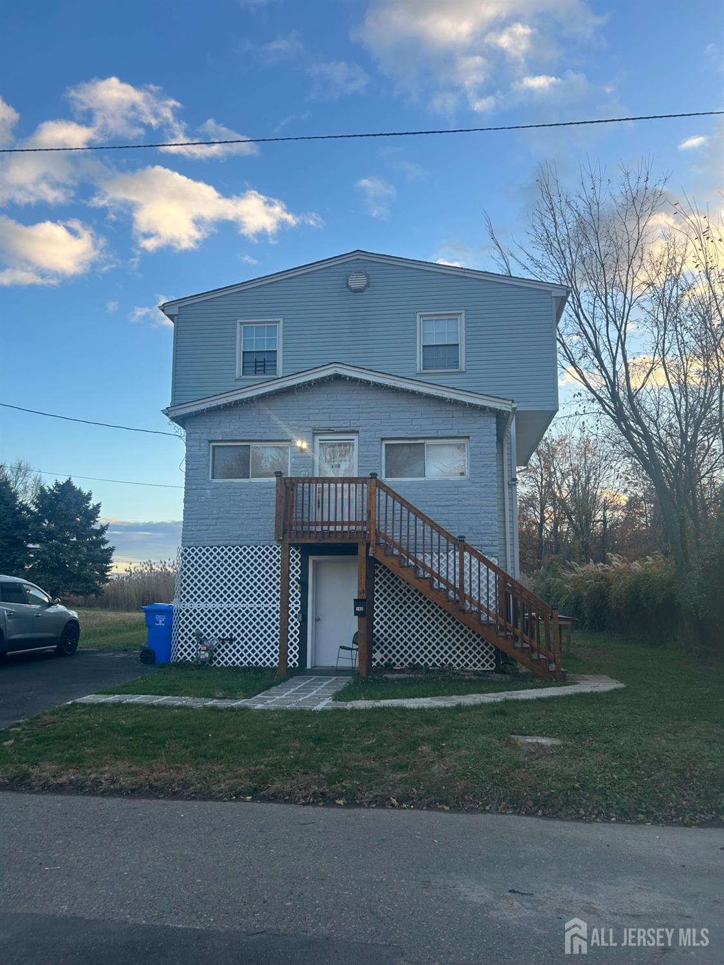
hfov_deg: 53.1
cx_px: 362
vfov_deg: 67.3
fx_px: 725
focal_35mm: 26
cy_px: 482
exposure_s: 1/743
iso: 50
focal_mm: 5.7
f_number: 1.5
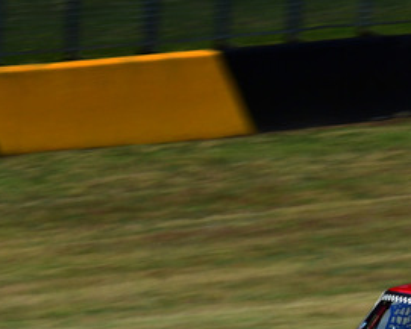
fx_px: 6583
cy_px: 174
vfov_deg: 2.9
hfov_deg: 3.6
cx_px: 420
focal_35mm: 541
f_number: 20
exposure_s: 1/250
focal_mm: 130
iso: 500
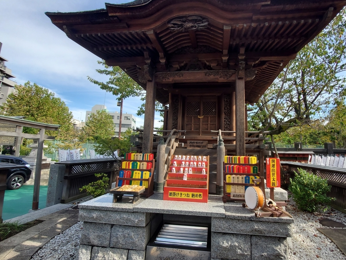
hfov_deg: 97.6
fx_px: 150
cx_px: 195
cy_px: 132
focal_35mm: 15
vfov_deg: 81.7
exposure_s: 1/531
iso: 50
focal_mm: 1.8
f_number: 2.2
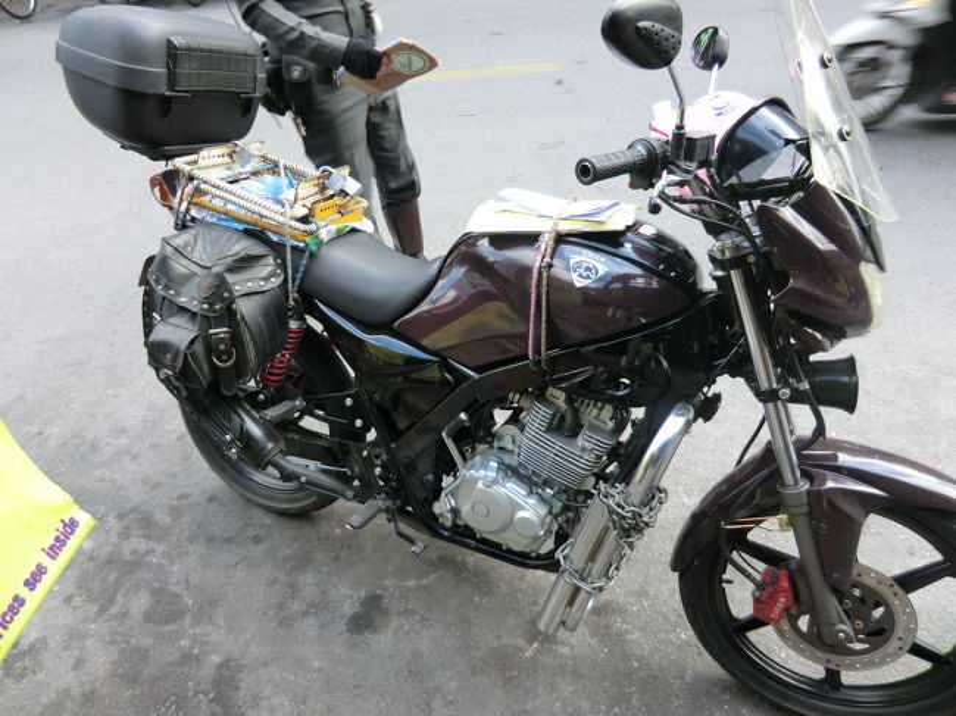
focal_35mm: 24
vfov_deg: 56.8
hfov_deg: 71.6
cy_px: 358
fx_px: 663
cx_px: 478
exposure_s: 1/60
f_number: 3.2
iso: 80
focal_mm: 4.3
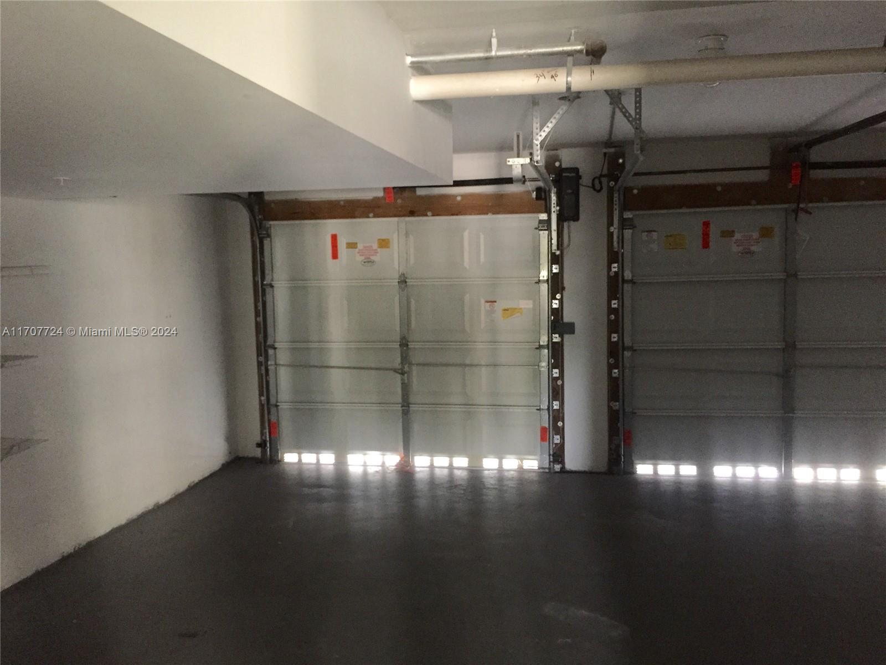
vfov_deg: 48.2
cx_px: 443
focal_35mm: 29
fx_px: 742
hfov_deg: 61.7
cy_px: 332
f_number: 2.2
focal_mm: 4.15
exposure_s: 1/15
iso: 500
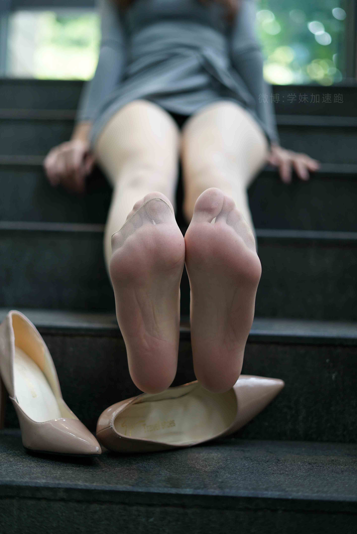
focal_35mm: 50
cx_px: 178
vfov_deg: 39.6
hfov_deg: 27.0
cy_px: 267
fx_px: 743
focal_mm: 50
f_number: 1.8
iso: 200
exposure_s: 1/25
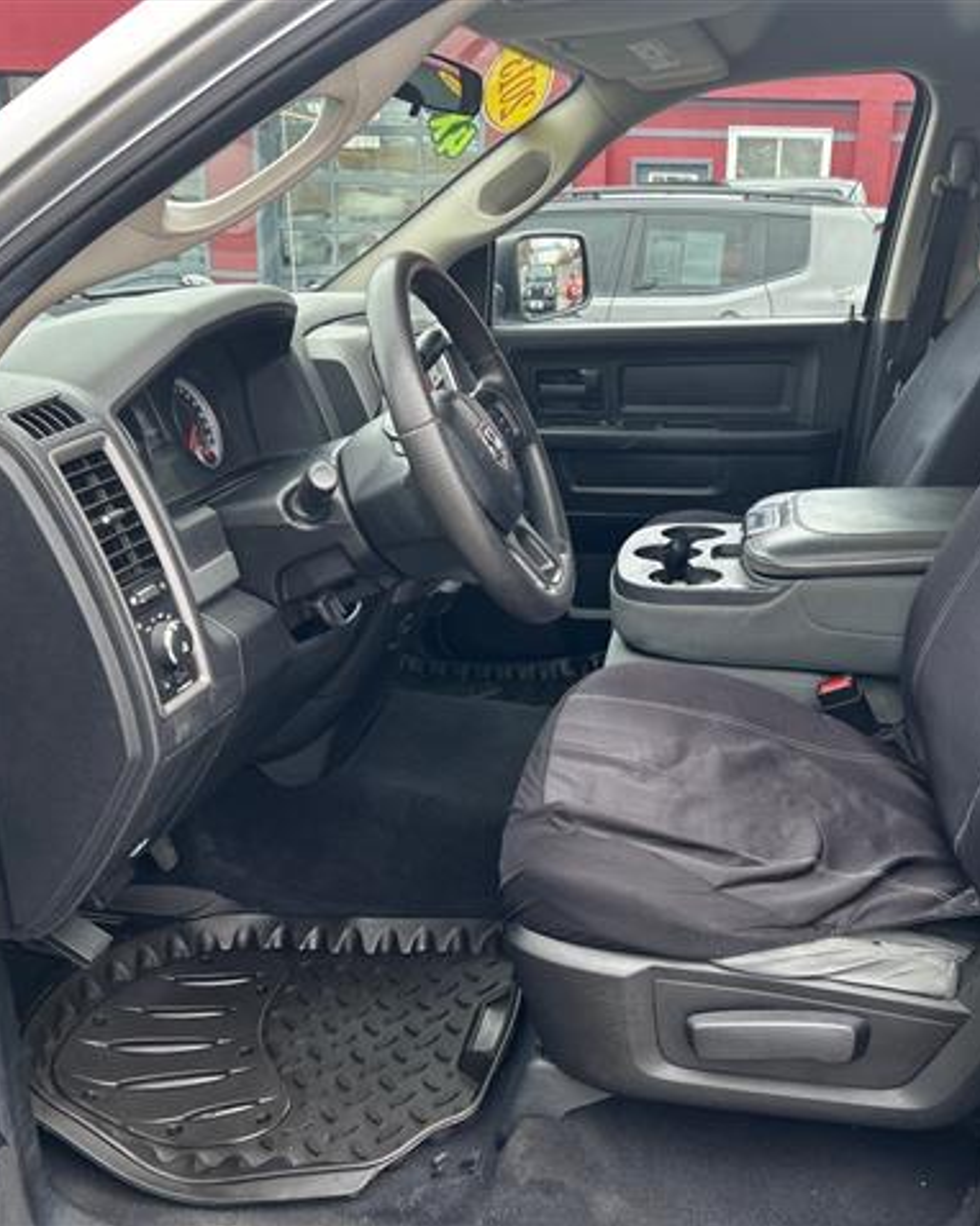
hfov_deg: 42.9
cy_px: 613
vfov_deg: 52.9
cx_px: 626
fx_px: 1233
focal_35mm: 34
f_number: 1.5
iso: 50
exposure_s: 1/353
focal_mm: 5.7
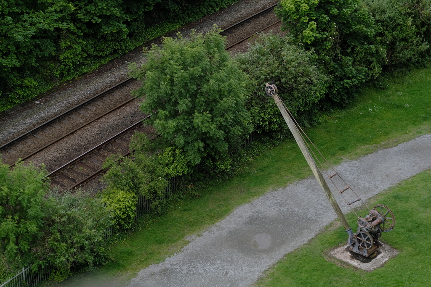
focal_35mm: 105
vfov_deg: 13.0
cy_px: 144
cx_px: 216
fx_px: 1257
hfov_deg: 19.5
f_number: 4
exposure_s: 1/400
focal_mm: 70
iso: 160
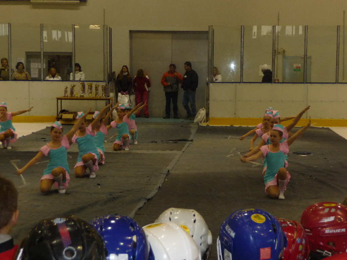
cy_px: 130
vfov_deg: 17.6
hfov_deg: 23.3
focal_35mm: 84
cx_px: 174
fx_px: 842
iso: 320
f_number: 4.7
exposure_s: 1/40
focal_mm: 14.2
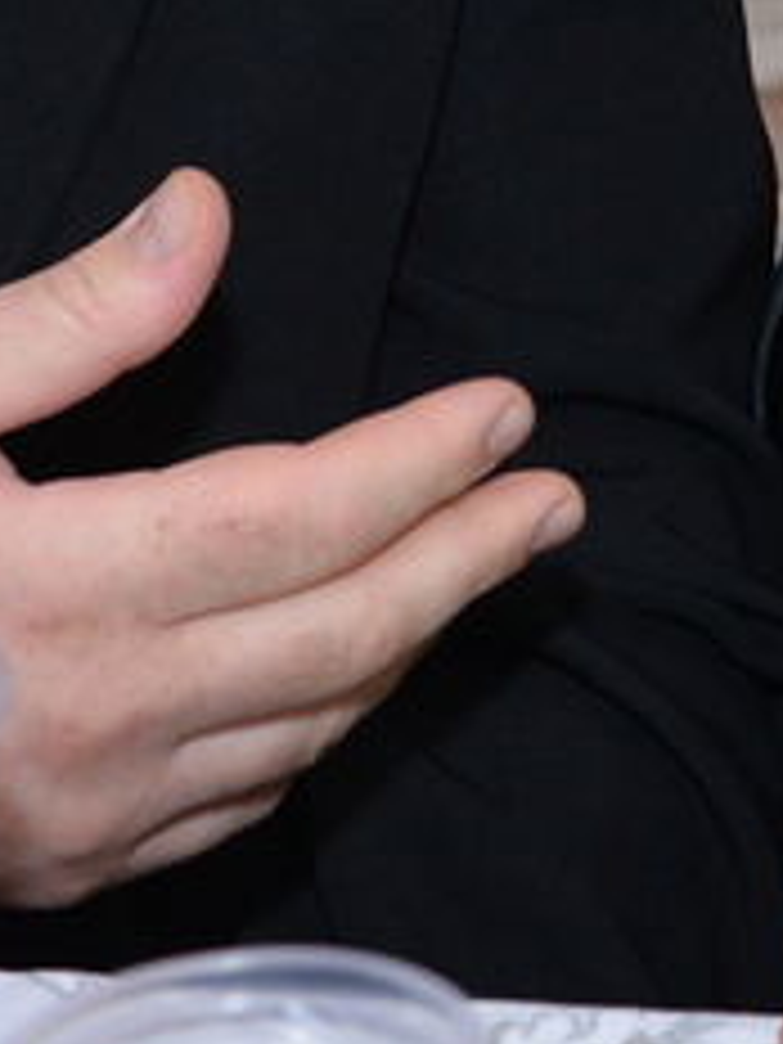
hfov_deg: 7.4
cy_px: -754
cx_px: 1161
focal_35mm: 197
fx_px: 5941
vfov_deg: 9.6
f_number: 4
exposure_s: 1/160
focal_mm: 34
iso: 1250
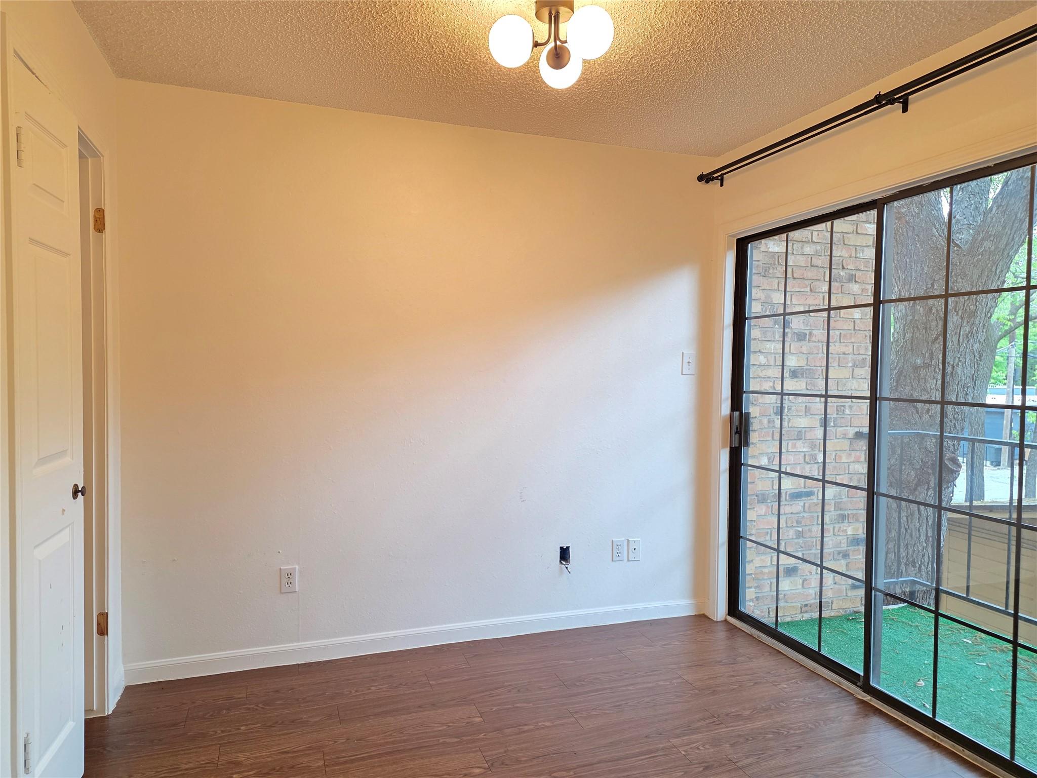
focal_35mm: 23
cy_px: 389
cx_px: 518
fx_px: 689
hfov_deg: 73.9
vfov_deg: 58.9
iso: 500
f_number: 1.7
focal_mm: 6.25
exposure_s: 1/120
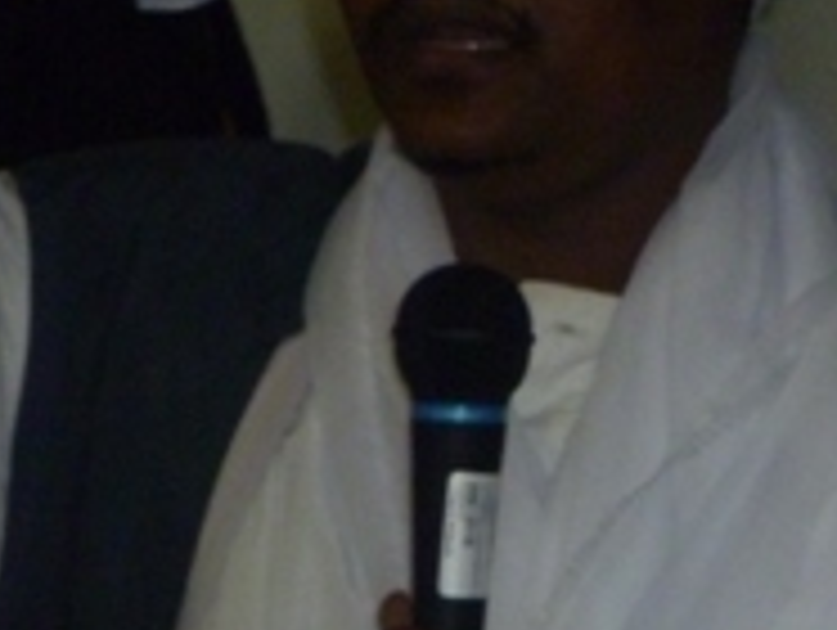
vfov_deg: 9.2
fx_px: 3898
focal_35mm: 161
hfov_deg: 12.2
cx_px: 567
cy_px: 315
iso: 400
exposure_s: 1/60
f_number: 3.9
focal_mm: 9
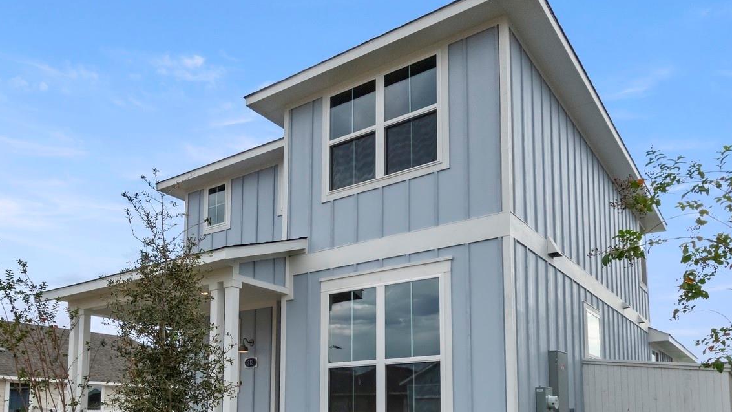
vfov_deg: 22.2
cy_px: 254
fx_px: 1048
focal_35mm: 54
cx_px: 325
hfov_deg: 38.5
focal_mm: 24
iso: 400
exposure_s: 1/2000
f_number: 8
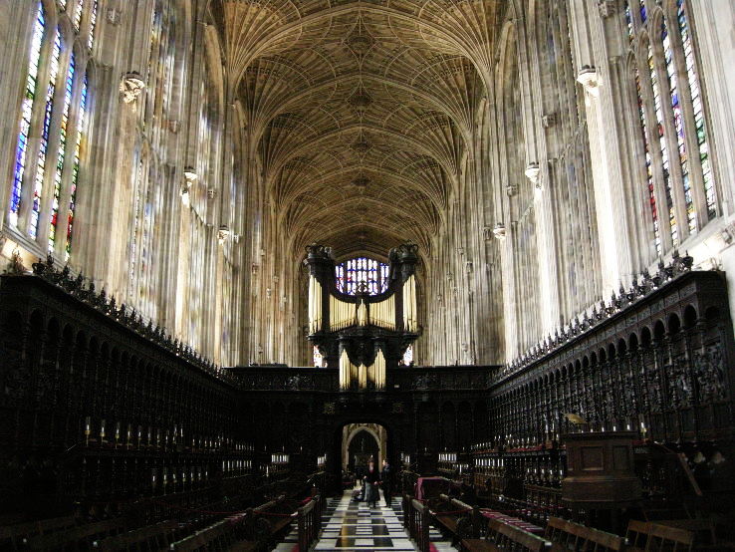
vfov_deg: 39.7
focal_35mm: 36
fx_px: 765
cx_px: 368
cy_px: 276
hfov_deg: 51.3
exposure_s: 1/8
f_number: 2.7
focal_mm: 7.5
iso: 663
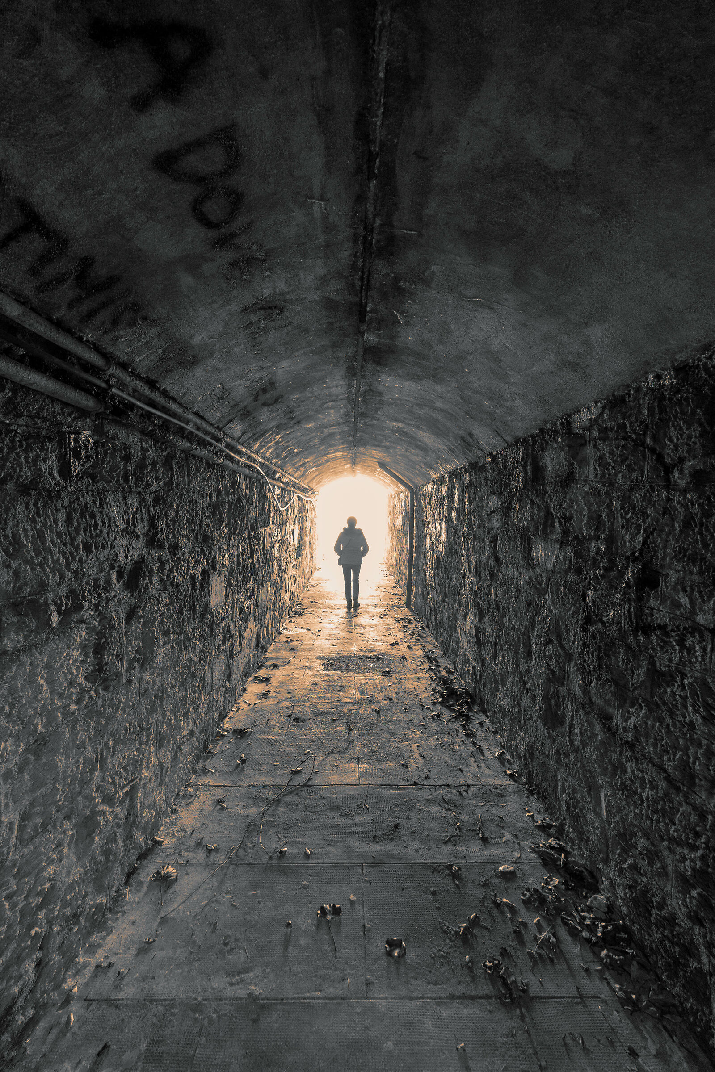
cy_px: 536
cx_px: 358
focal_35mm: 15
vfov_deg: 100.4
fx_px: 447
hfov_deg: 77.3
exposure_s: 1/30
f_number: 4
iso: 3200
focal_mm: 10
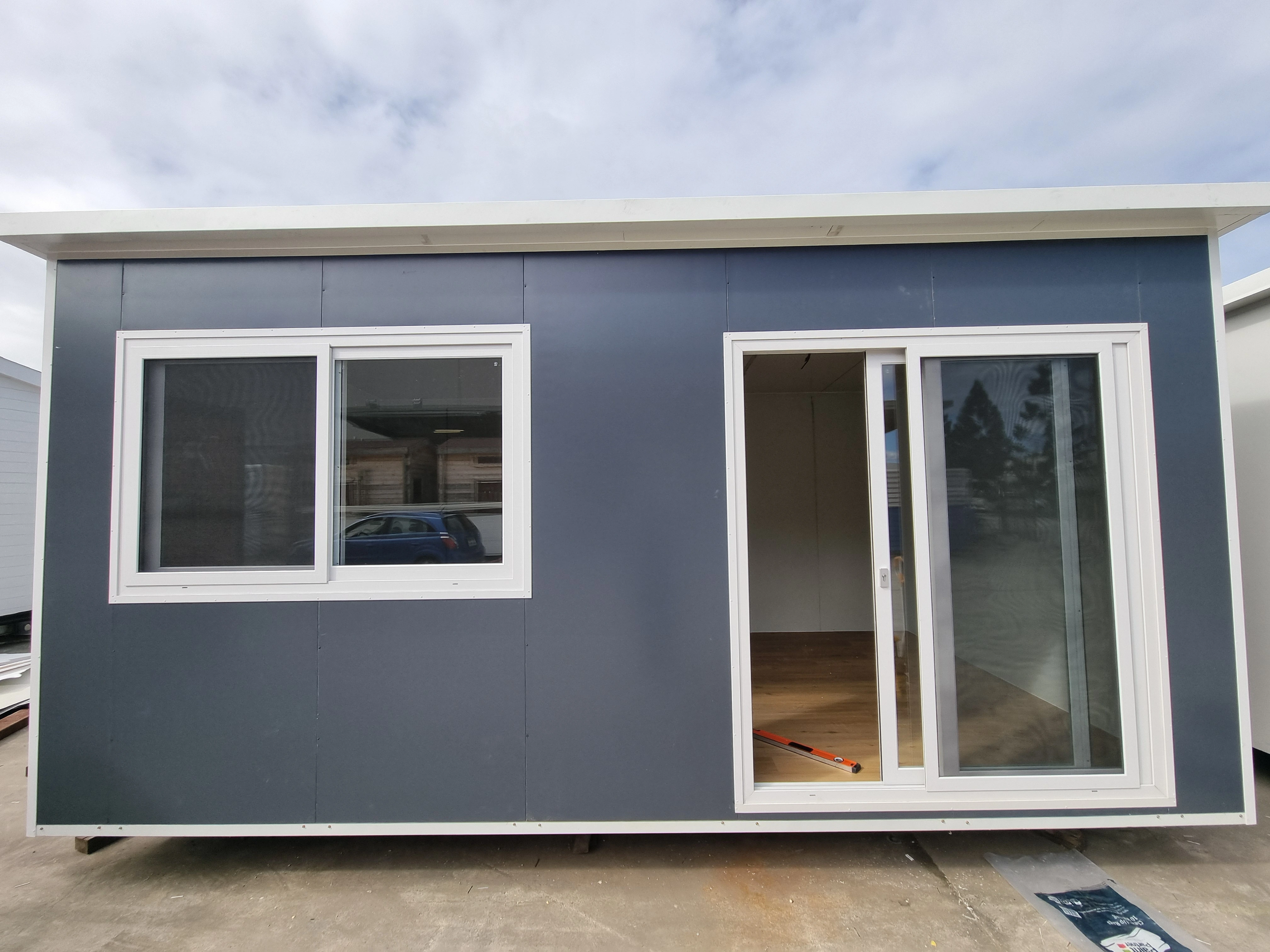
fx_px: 477
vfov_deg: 89.9
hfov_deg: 106.2
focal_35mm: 13
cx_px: 635
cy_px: 476
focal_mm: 2.2
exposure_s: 1/1476
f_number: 2.2
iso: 50
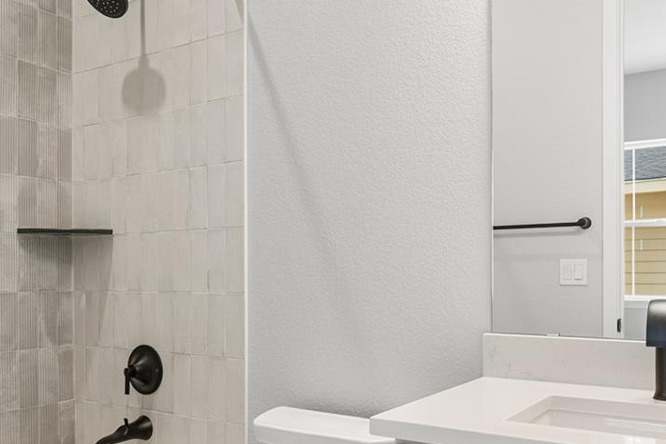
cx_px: 335
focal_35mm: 36
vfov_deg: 36.8
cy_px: 259
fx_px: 666
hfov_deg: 53.1
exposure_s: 1/5
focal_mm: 16
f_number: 5.6
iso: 160
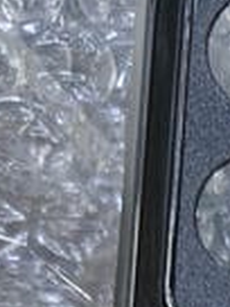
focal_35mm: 106
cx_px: 372
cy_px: 655
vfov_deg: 14.6
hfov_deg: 13.0
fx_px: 939
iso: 400
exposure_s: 1/50
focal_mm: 5.59
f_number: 1.8
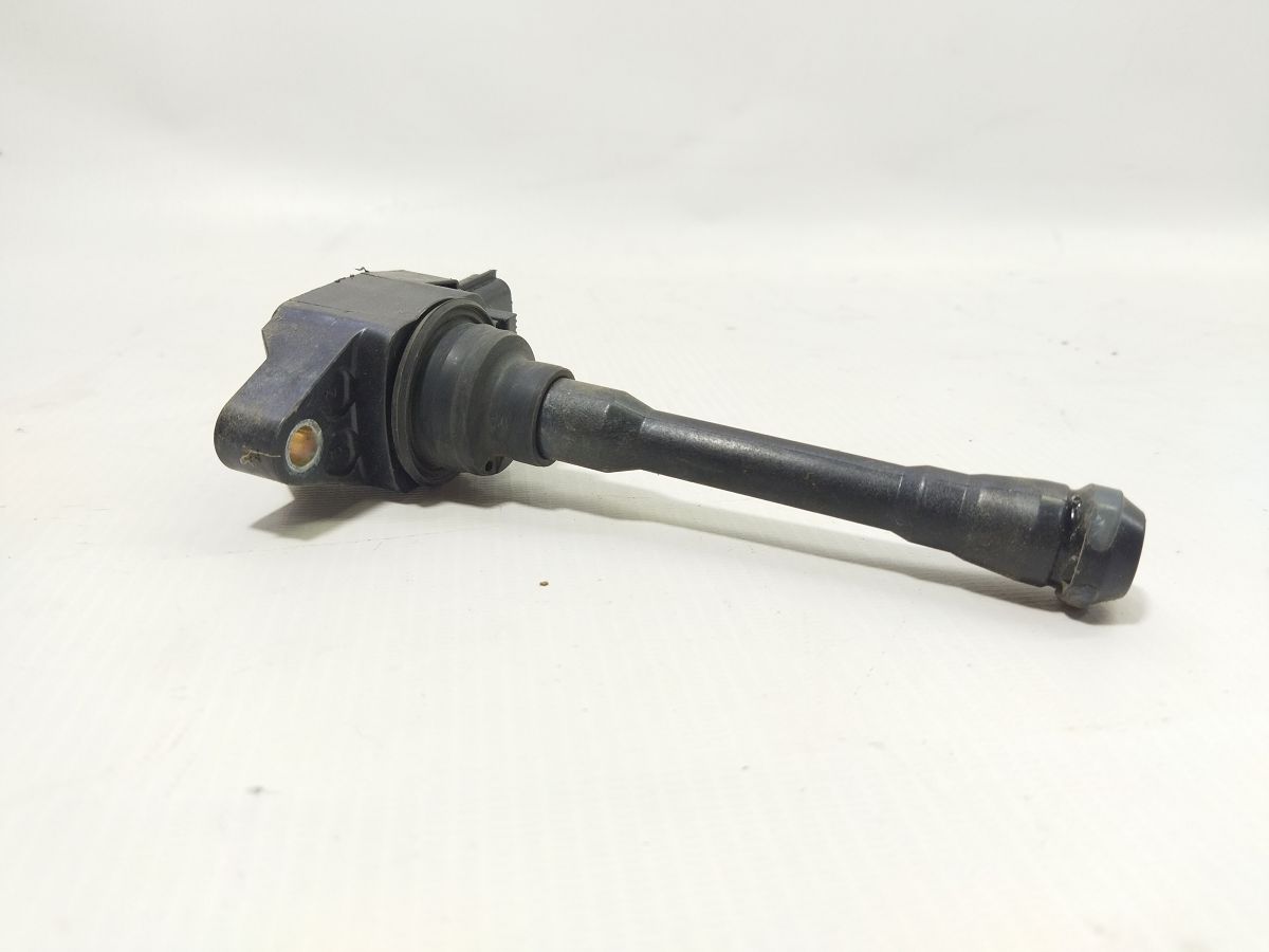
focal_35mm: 27
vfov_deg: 51.4
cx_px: 634
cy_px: 476
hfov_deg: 65.3
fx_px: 990
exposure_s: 1/100
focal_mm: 4.71
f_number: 1.79
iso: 156
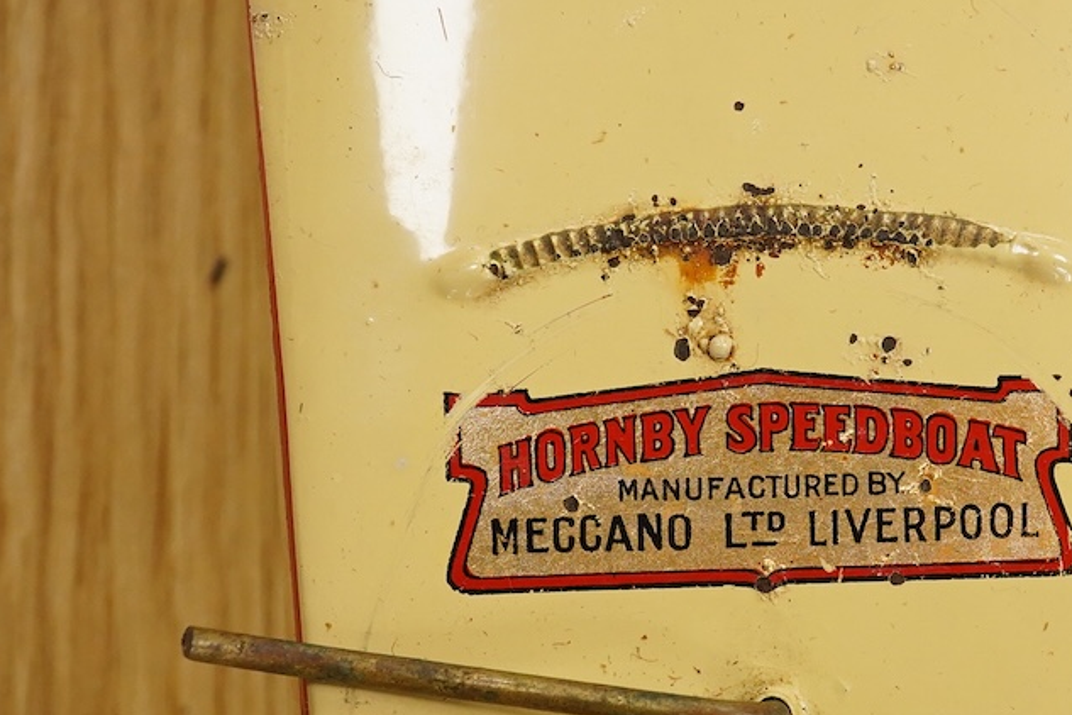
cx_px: 721
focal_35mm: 80
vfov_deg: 17.1
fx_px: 2382
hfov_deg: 25.2
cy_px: 415
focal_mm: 30
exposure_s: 1/160
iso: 2500
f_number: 10
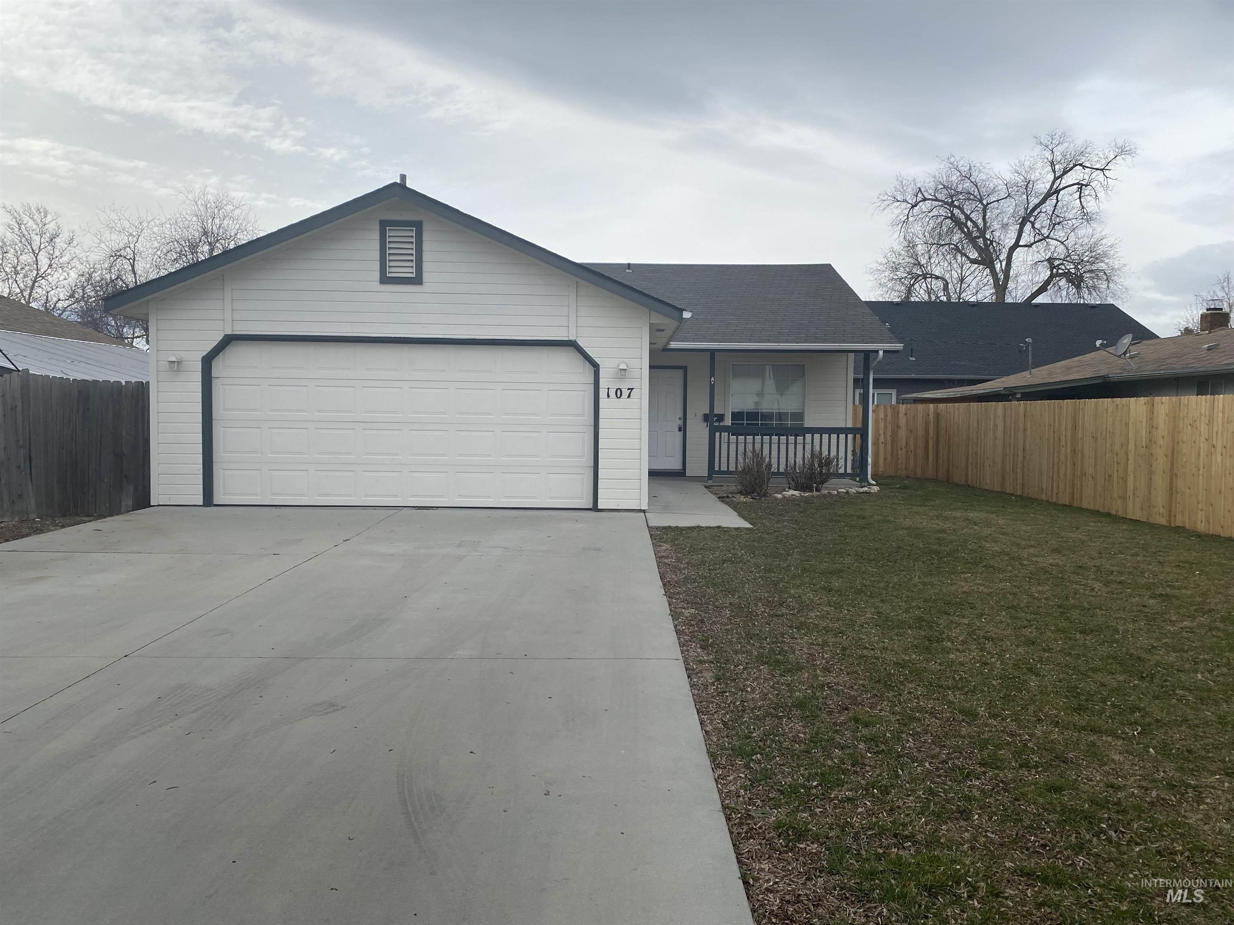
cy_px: 462
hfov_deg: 67.3
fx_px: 927
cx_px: 617
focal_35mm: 26
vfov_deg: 53.1
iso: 32
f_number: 1.8
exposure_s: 1/3040
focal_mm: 4.25
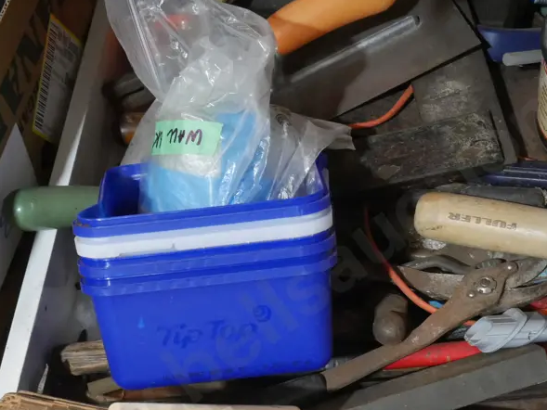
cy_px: 234
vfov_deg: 18.4
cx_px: 385
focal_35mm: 80
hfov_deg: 24.2
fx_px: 1264
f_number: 5.6
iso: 3200
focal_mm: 23
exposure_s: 1/60
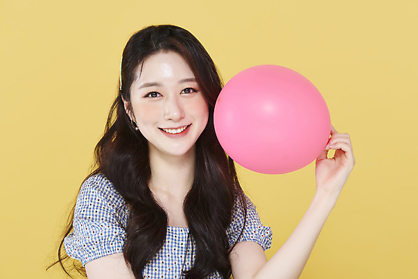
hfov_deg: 19.4
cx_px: 209
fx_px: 1220
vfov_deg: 13.1
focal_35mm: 105
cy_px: 140
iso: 64
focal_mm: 105
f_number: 11
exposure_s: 1/125
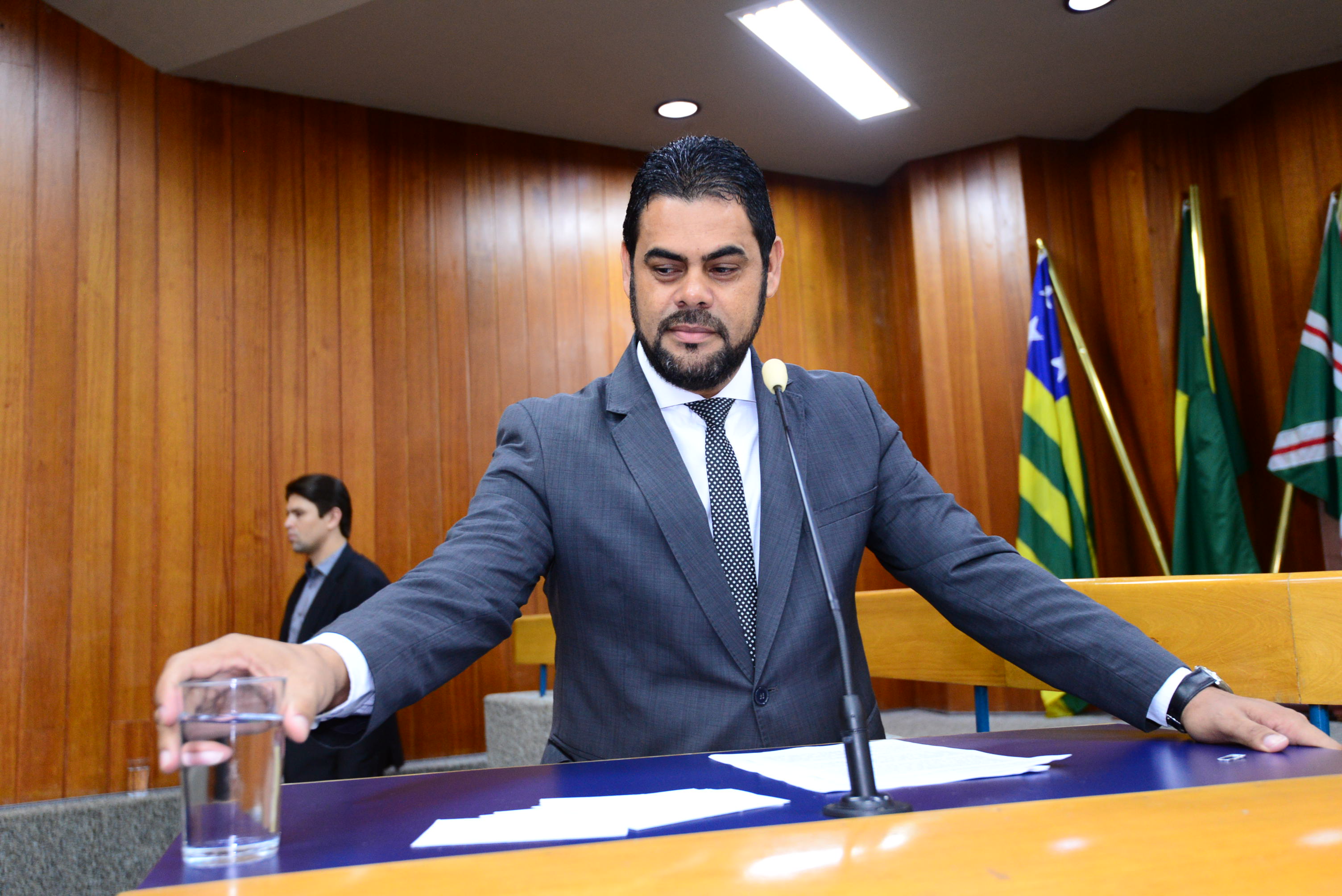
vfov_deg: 37.9
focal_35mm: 35
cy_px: 448
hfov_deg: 54.4
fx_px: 1305
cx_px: 671
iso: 2500
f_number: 4
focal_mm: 35
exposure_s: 1/60
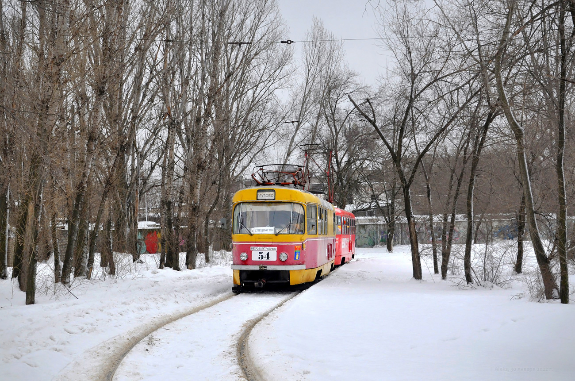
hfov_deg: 41.2
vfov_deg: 28.0
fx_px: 765
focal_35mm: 48
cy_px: 190
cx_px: 288
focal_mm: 32
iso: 400
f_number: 5.6
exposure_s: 1/250
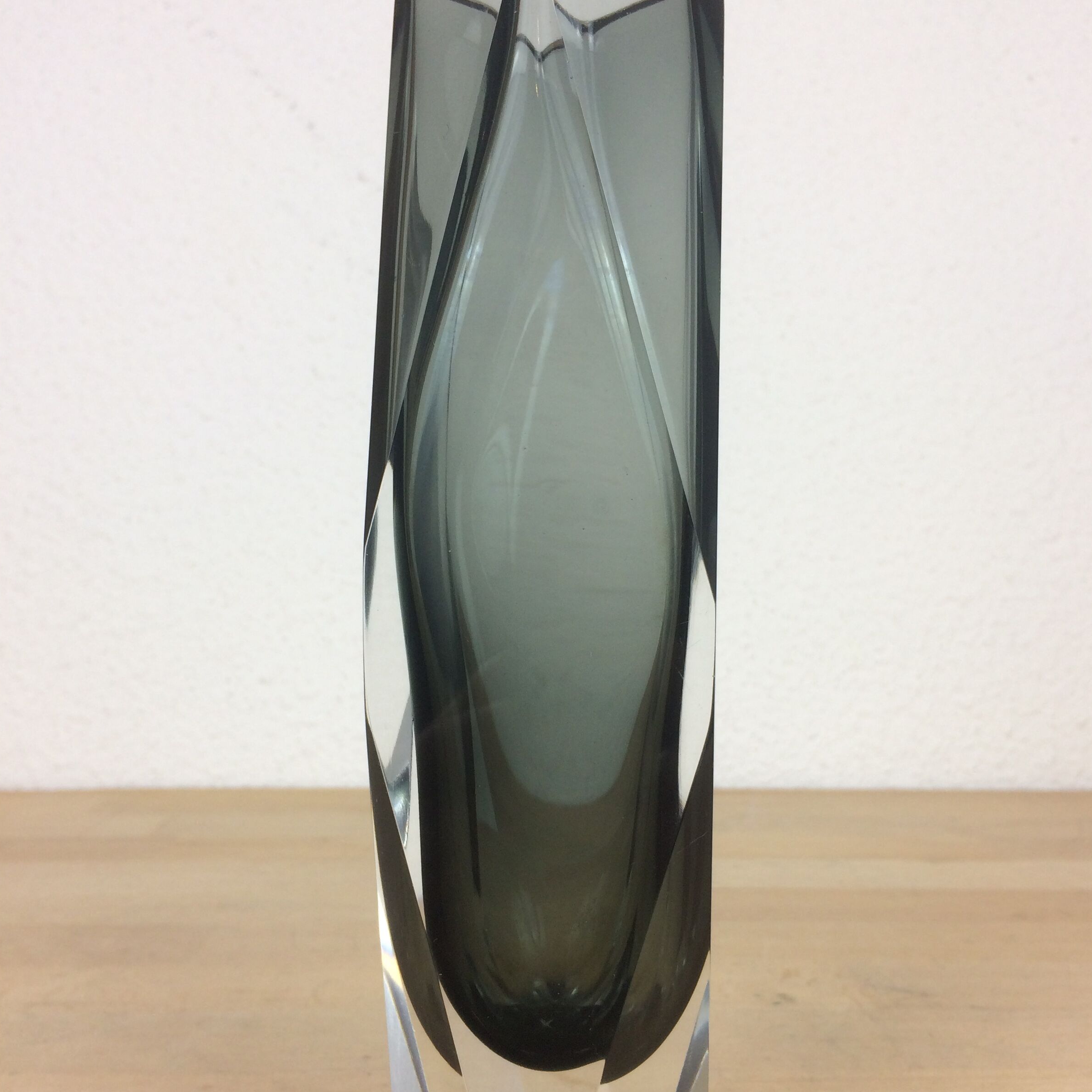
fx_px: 1249
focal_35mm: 35
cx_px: 553
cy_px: 621
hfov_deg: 47.2
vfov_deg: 47.1
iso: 64
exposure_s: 1/100
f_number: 2.2
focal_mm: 4.15
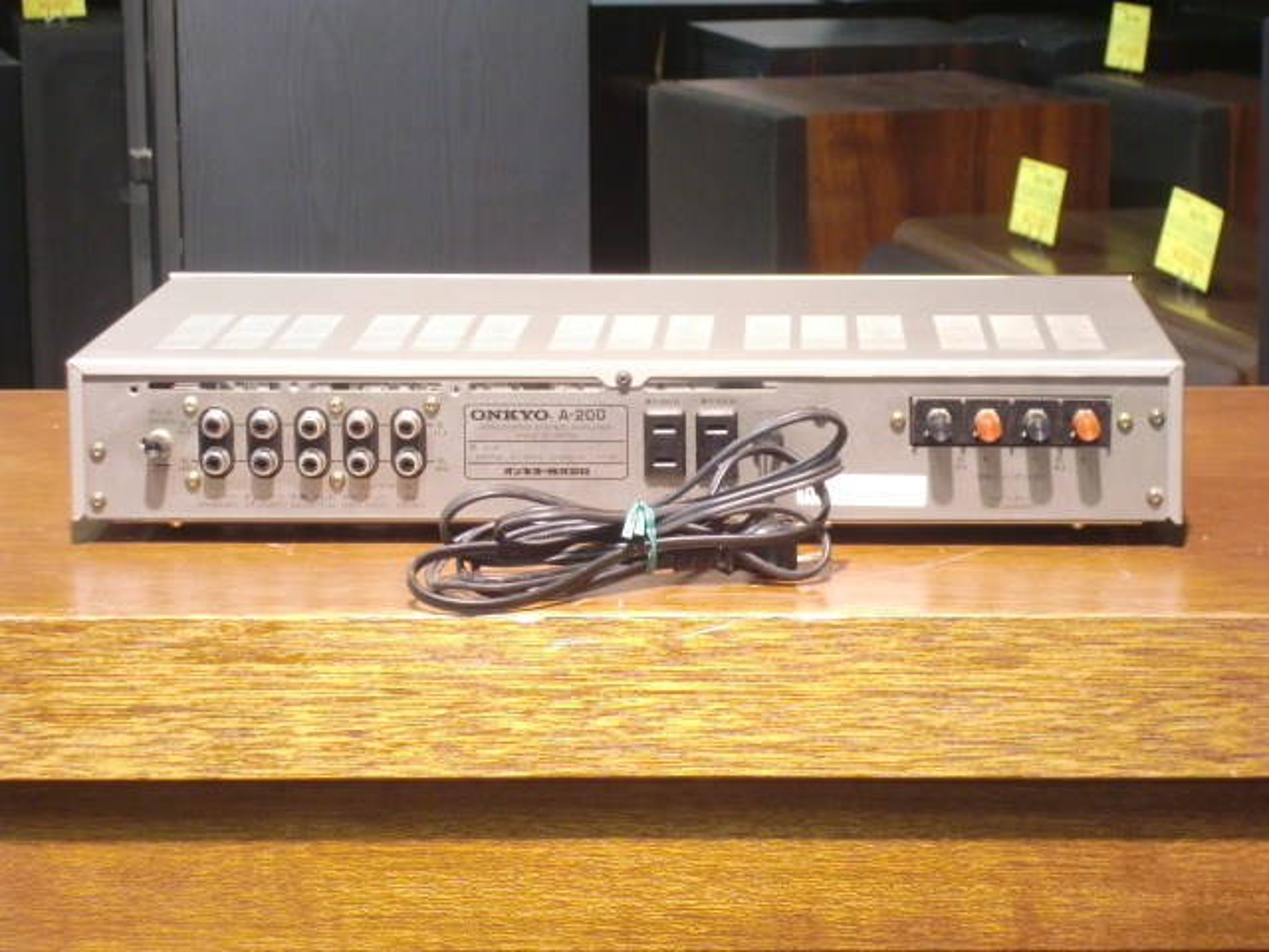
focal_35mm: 112
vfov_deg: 13.2
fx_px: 4106
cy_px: 476
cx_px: 634
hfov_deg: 17.6
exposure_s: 1/10
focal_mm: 19.6
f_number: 5.8
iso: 400
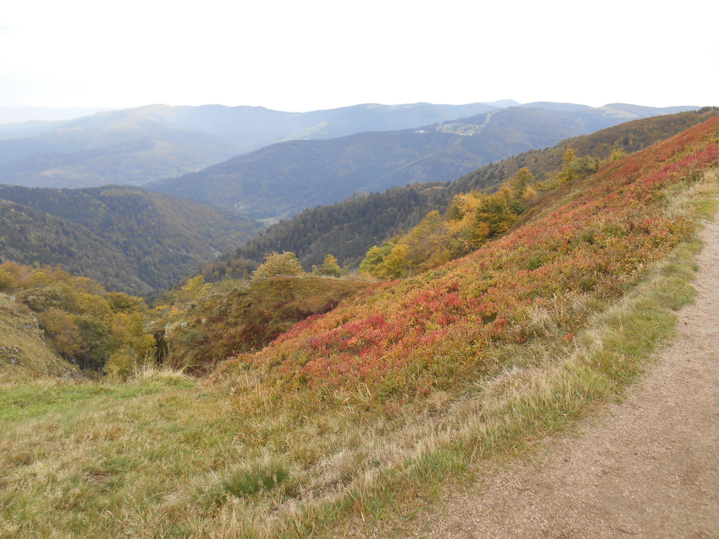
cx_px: 360
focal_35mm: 26
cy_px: 270
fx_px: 540
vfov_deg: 53.1
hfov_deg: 67.3
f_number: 3.4
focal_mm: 4.7
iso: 80
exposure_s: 1/60
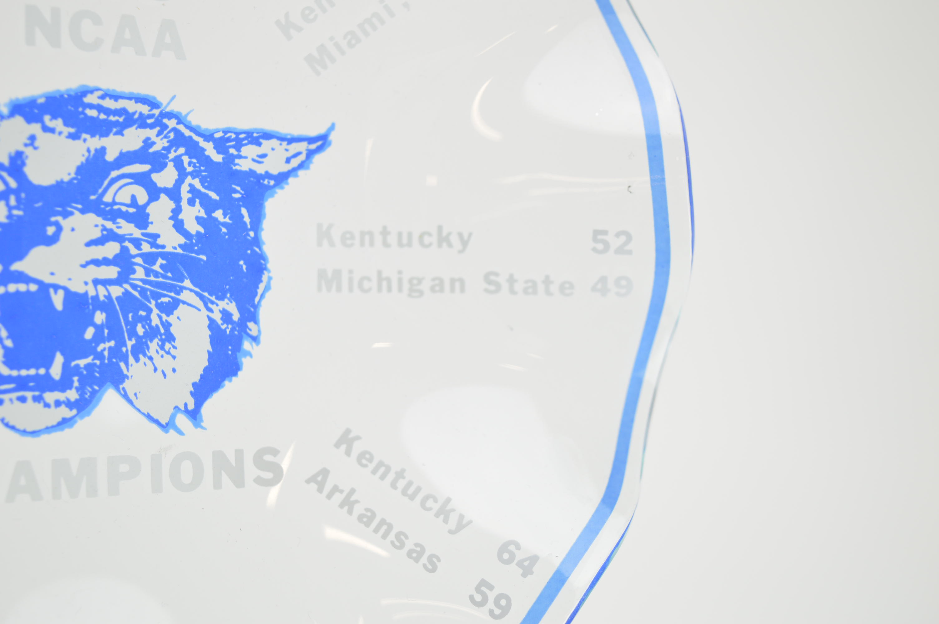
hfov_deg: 33.4
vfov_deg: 22.6
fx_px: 1564
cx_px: 470
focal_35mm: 60
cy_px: 312
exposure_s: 1/60
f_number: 5.6
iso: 400
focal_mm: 40
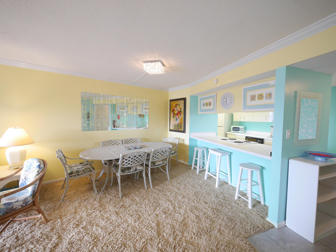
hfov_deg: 102.1
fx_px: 136
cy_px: 126
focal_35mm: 14
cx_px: 168
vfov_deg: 85.7
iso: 640
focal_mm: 7
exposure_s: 1/60
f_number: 4
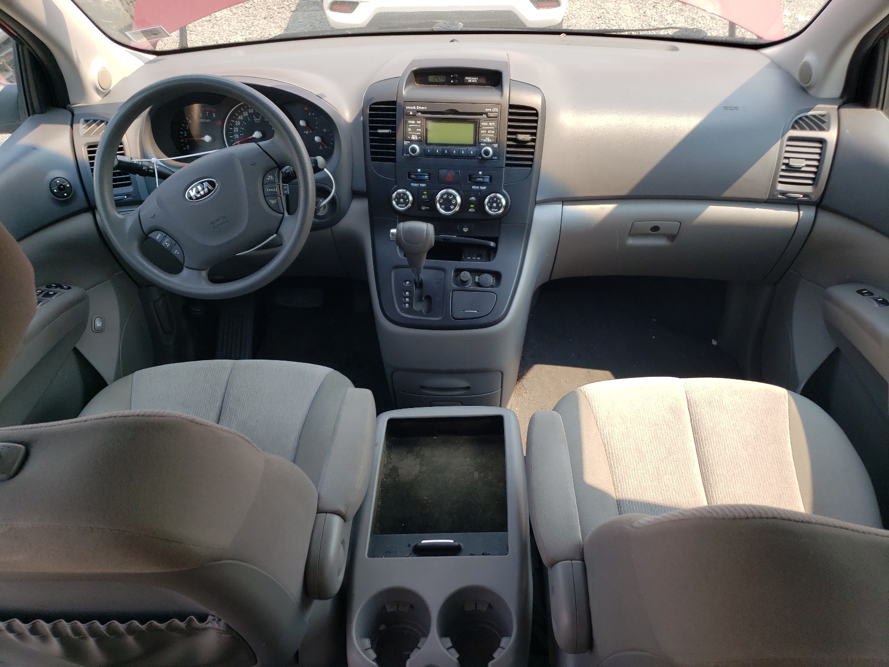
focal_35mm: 26
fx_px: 668
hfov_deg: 67.3
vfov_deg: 53.1
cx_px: 444
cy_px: 334
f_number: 1.5
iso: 50
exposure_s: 1/625
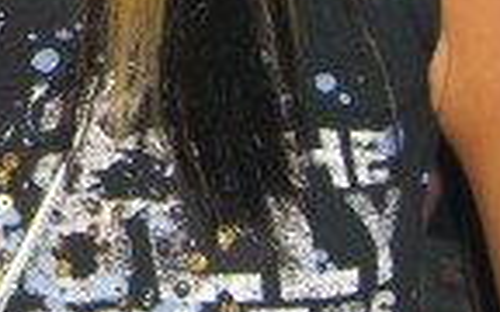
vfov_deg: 7.6
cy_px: -191
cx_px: -167
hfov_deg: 12.1
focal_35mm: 168
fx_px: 2289
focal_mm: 7.9
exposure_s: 1/60
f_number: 2.8
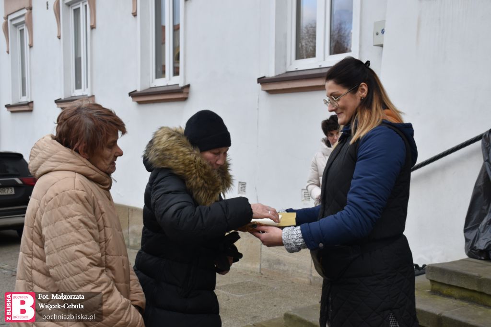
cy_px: 164
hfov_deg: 43.6
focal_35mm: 45
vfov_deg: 29.9
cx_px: 246
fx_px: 614
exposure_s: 1/160
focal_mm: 30
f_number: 6.3
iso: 400
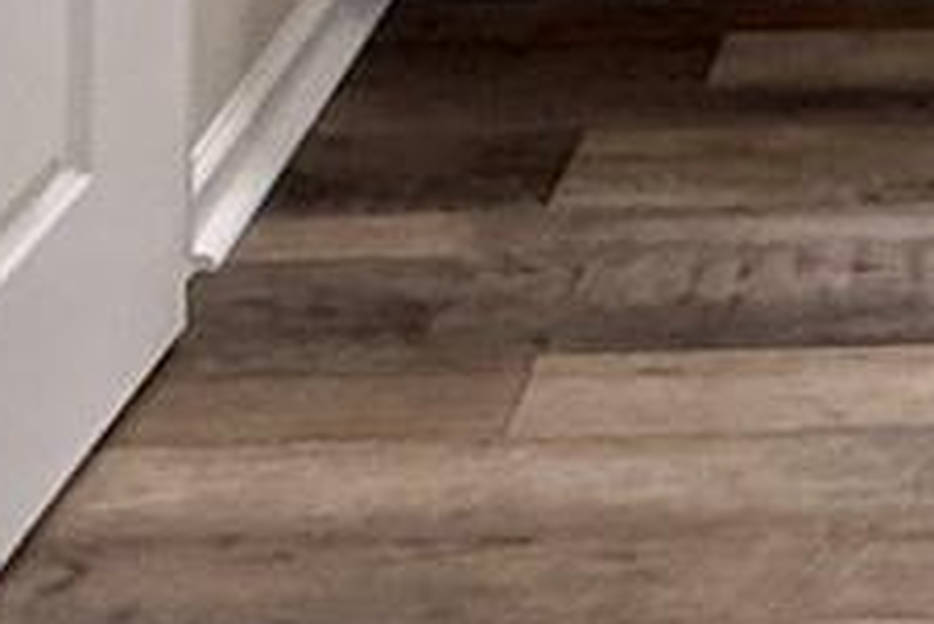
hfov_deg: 17.2
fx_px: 2674
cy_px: -1314
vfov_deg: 9.8
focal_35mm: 103
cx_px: 1529
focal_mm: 2.22
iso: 250
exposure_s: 1/120
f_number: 2.2
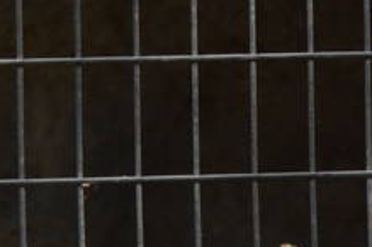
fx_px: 7908
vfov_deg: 1.8
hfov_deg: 2.6
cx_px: 1288
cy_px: 313
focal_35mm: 767
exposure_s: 1/640
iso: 200
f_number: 6.3
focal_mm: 70
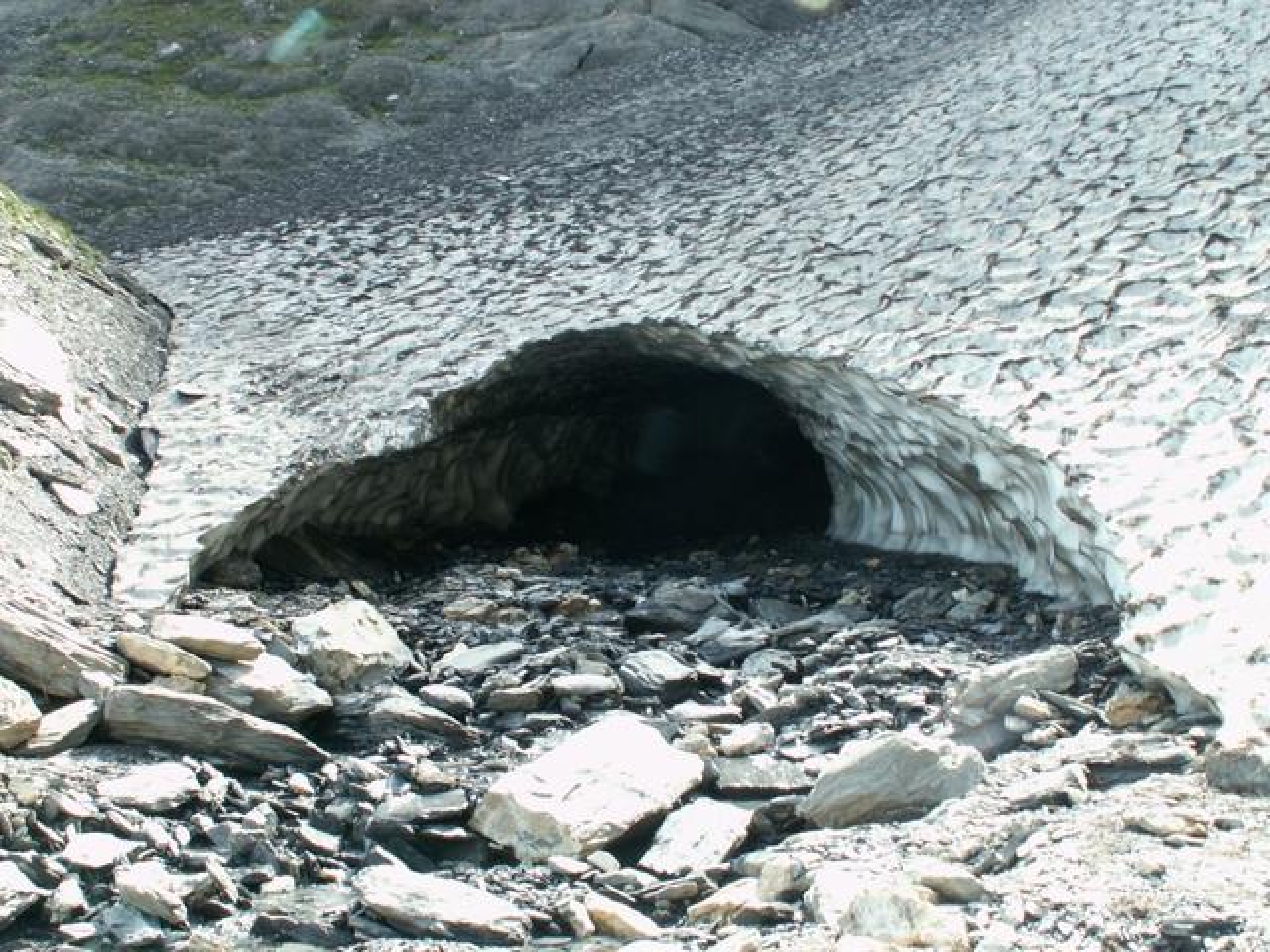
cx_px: 635
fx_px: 1541
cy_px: 476
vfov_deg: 34.3
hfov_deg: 44.8
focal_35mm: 42
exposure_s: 1/40
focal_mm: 6.97
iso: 50
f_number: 5
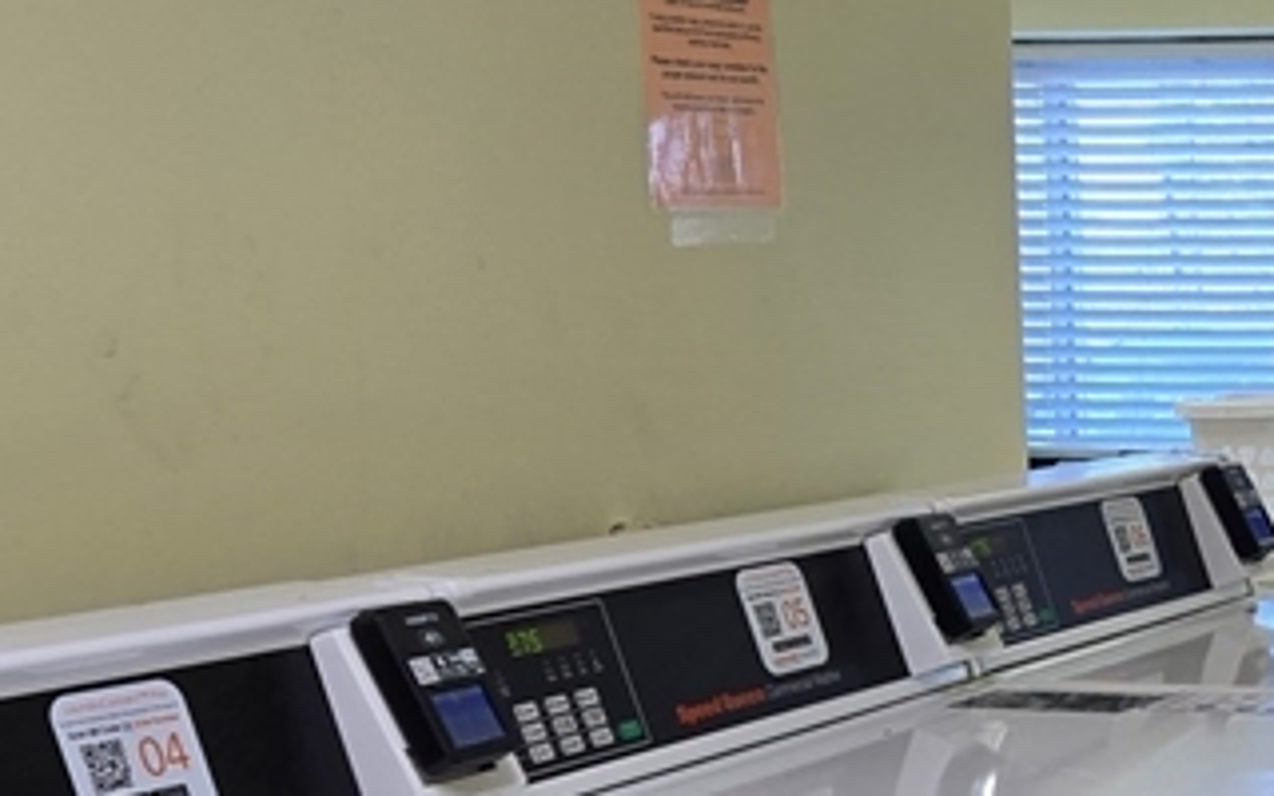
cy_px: 712
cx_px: 1700
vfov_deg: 16.5
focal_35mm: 78
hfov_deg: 23.2
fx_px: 2708
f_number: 1.8
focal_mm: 5.4
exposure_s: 1/120
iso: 50
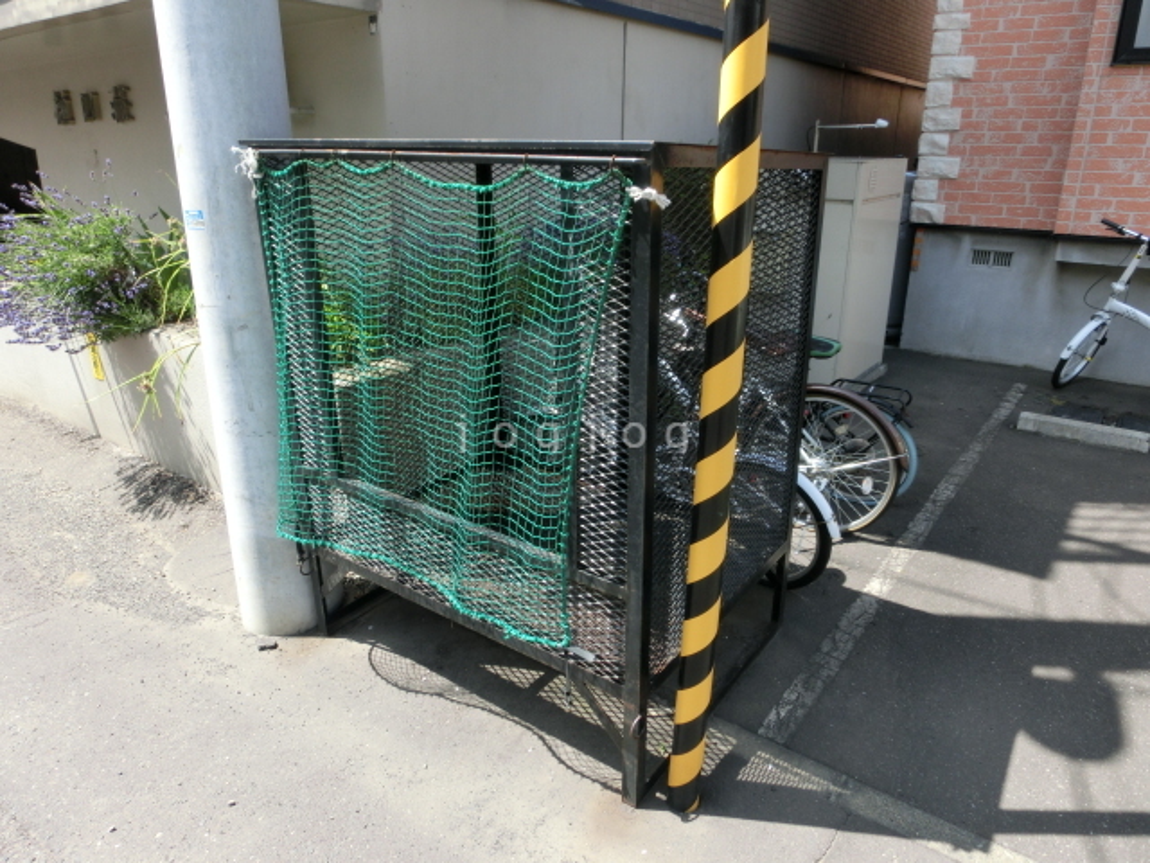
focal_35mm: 24
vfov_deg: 56.8
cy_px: 432
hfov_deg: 71.6
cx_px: 575
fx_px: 797
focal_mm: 4.24
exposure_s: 1/400
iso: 80
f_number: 3
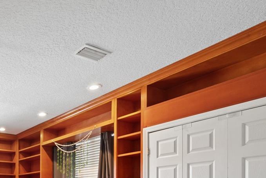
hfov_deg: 48.3
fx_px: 244
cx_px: 6
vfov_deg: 34.5
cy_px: 196
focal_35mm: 33
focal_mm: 14
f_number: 9
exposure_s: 1.6
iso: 250
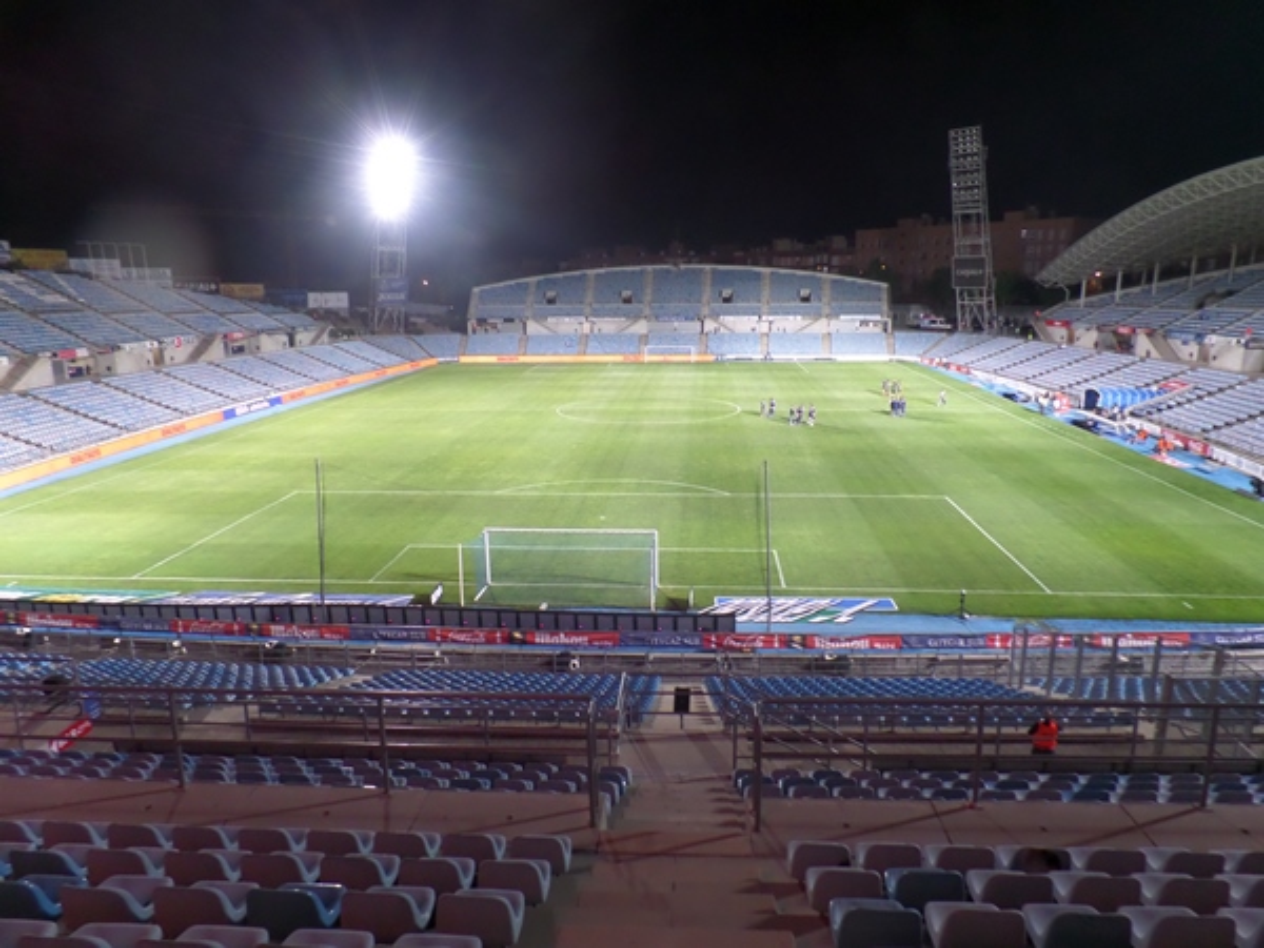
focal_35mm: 23
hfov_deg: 73.9
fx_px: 840
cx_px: 632
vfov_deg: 58.9
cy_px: 474
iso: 400
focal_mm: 4.1
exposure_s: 1/30
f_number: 2.8
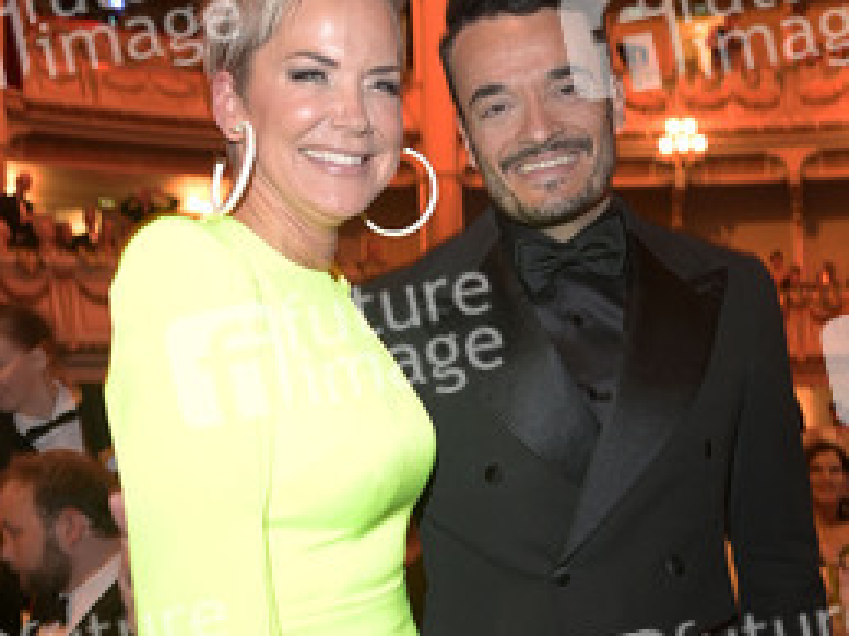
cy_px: 515
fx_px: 1054
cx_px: 429
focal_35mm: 43
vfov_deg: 32.6
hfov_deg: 43.9
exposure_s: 1/25
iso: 1600
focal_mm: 29
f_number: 4.5
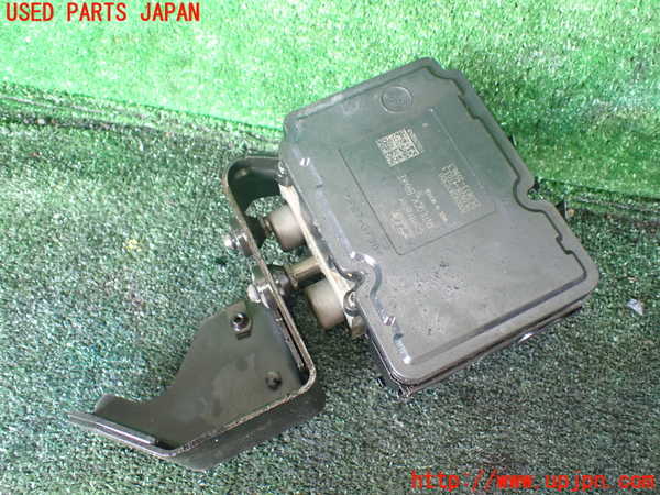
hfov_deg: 60.0
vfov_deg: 46.8
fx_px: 572
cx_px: 330
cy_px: 248
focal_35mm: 30
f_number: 2.3
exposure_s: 1/50
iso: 800
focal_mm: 5.4
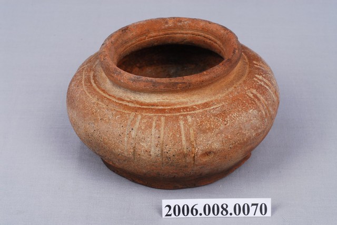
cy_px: 112
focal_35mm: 90
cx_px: 168
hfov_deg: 22.6
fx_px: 843
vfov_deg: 15.2
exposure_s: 1/125
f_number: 25
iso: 100
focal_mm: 60
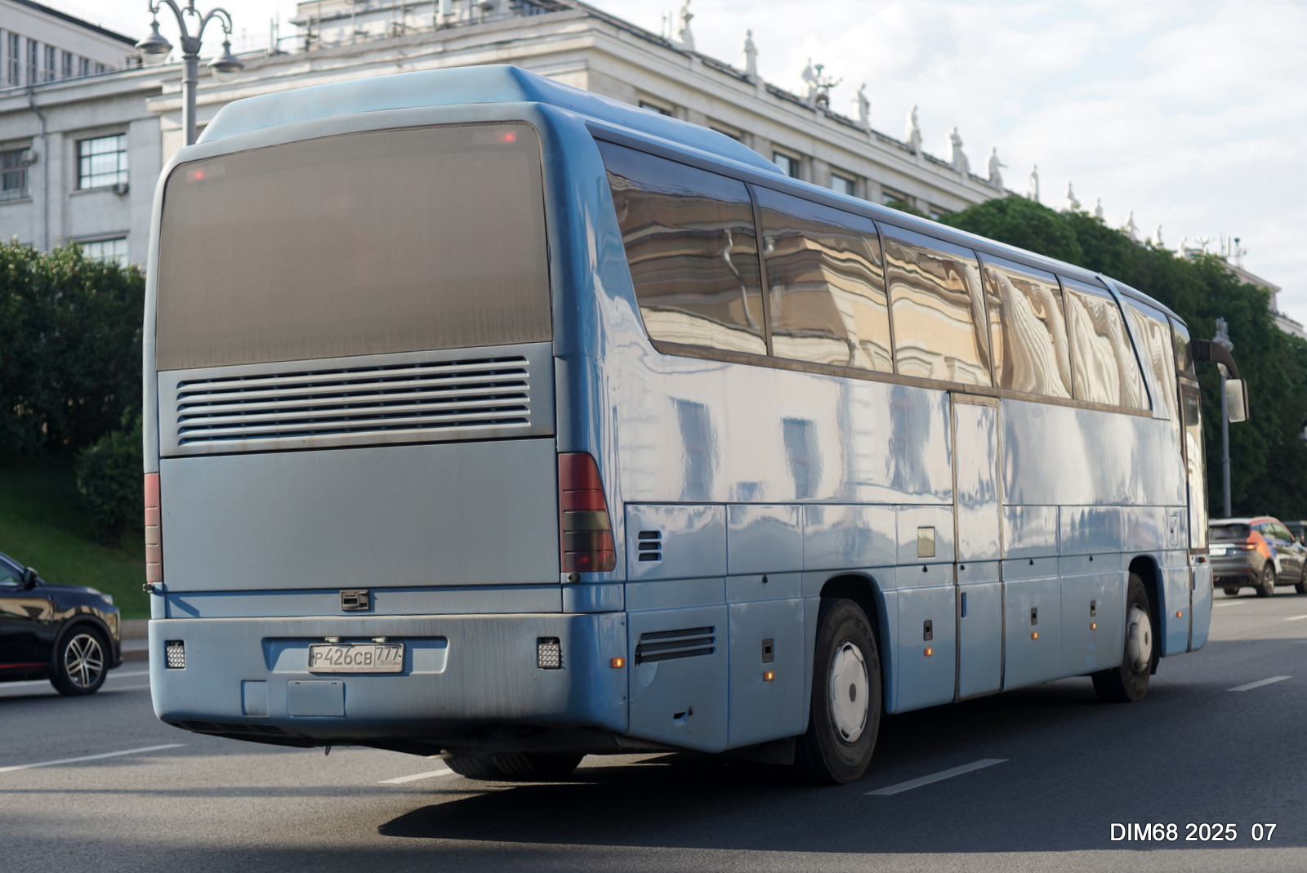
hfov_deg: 39.6
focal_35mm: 50
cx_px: 654
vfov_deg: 27.0
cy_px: 436
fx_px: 1816
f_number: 2.2
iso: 100
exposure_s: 1/1000
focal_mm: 50
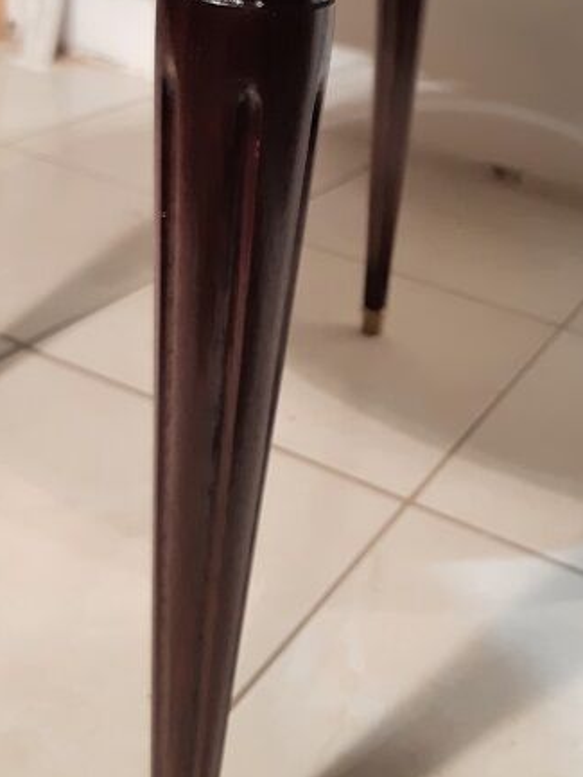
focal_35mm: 48
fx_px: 1077
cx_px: 389
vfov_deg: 39.4
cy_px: 294
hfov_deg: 30.1
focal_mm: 3.93
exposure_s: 1/50
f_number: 1.7
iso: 100
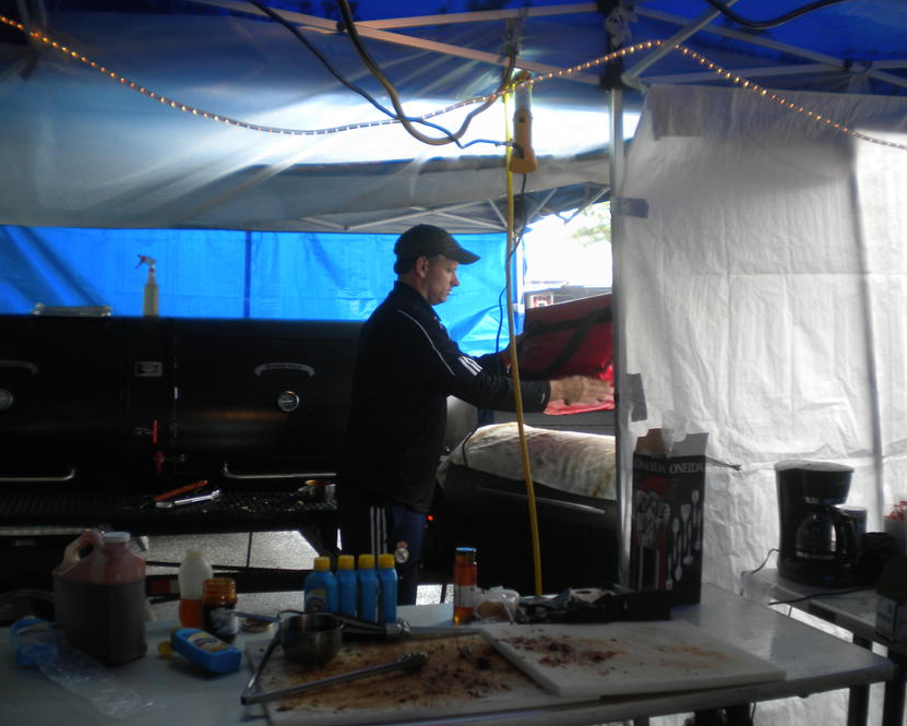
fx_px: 993
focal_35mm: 37
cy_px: 359
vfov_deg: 40.1
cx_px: 449
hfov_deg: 49.1
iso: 80
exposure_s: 1/63.7
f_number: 3.1
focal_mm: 6.3
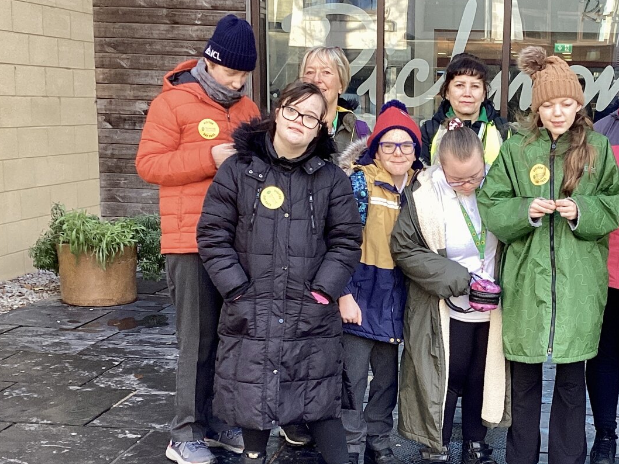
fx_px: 1073
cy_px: 320
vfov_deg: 24.3
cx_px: 471
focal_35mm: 60
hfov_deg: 31.5
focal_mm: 3.3
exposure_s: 1/120
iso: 80
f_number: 2.4
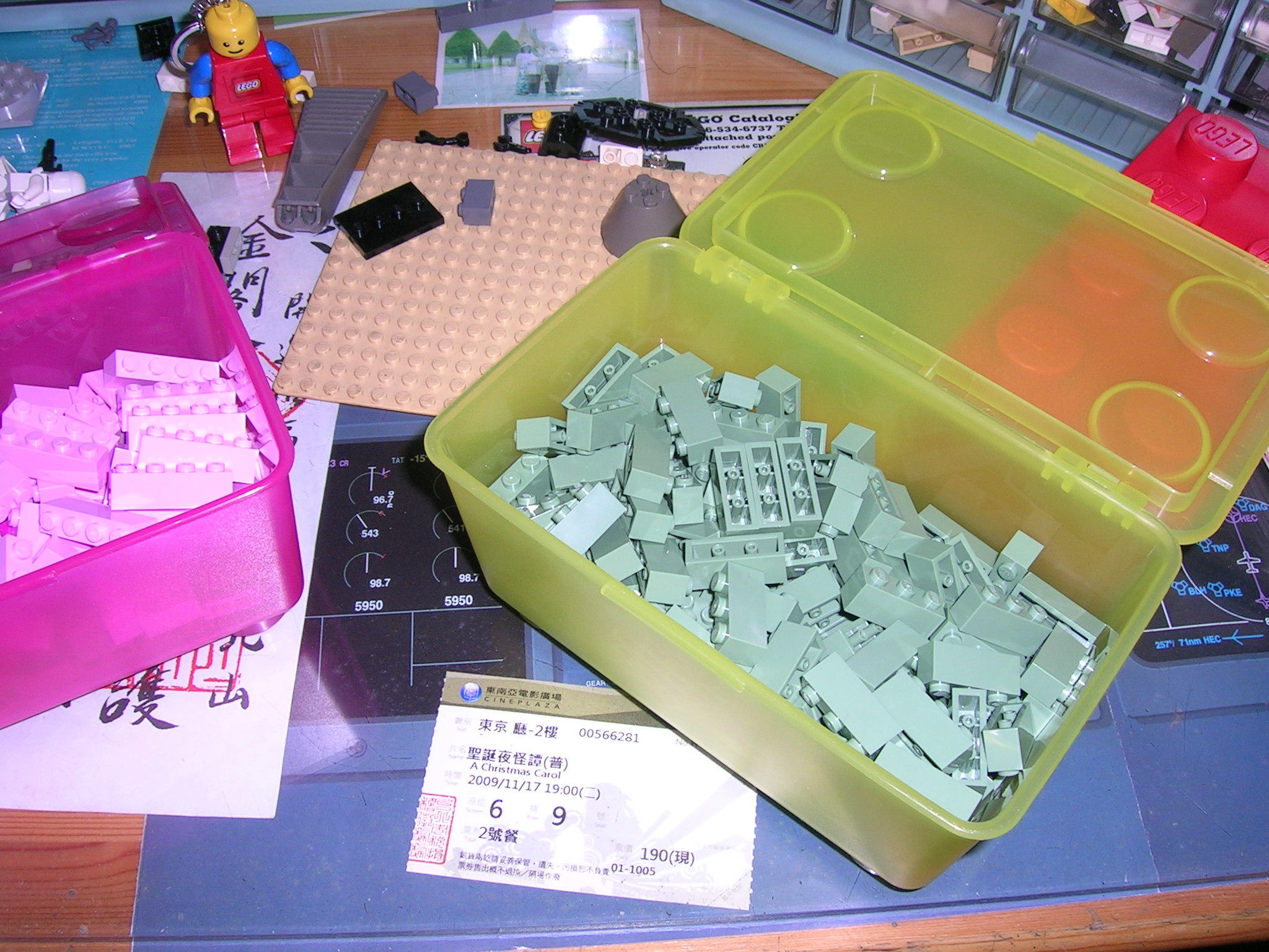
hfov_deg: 52.6
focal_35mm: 35
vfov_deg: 40.7
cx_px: 634
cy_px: 476
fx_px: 1283
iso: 50
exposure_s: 1/60.1
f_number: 4.8
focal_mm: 5.4
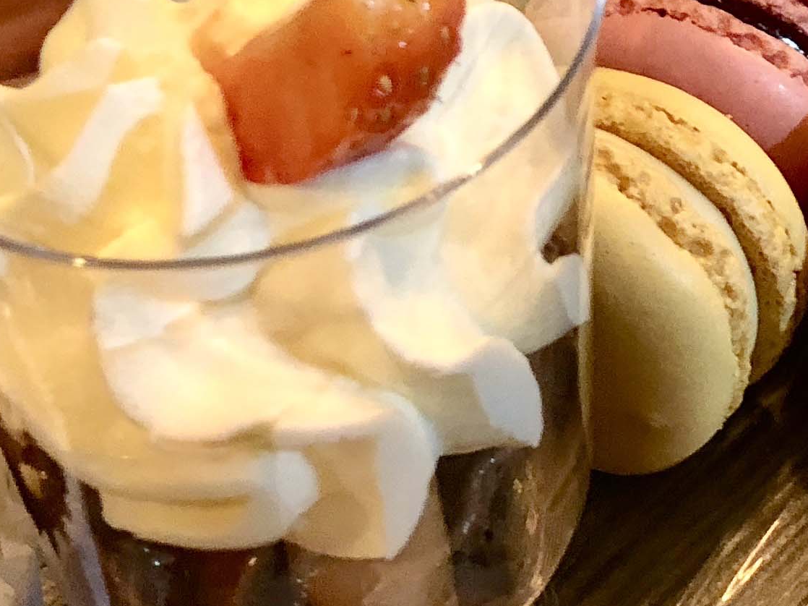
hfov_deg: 18.9
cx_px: 802
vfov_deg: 14.3
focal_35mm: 101
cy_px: -83
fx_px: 2357
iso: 100
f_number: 1.8
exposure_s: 1/10
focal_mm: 3.99
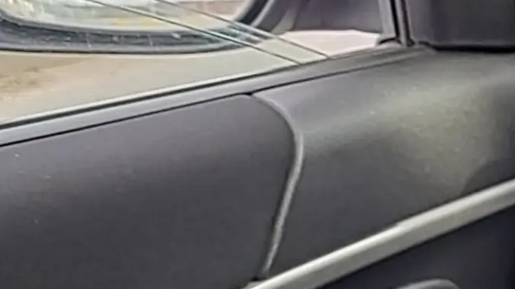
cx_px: 1431
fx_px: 1952
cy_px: 456
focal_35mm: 143
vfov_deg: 8.3
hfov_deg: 11.1
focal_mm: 5.56
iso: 100
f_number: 1.8
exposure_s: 1/126
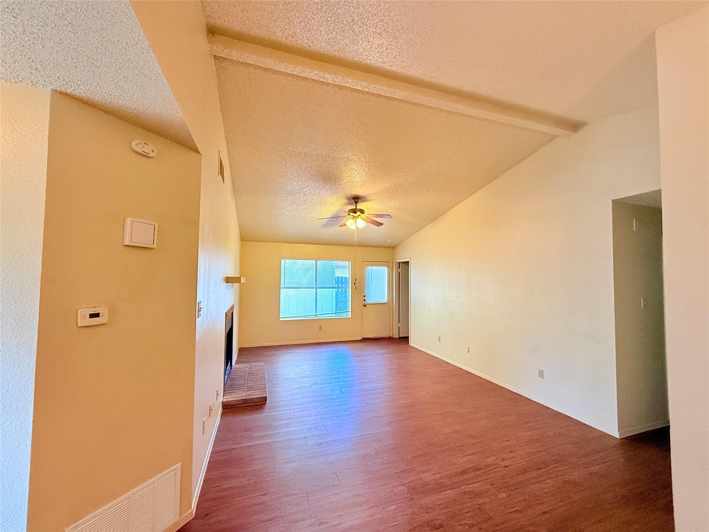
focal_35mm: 14
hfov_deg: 102.1
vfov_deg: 85.7
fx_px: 287
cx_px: 354
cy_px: 266
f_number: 2.2
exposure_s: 1/120
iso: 400
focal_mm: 2.22
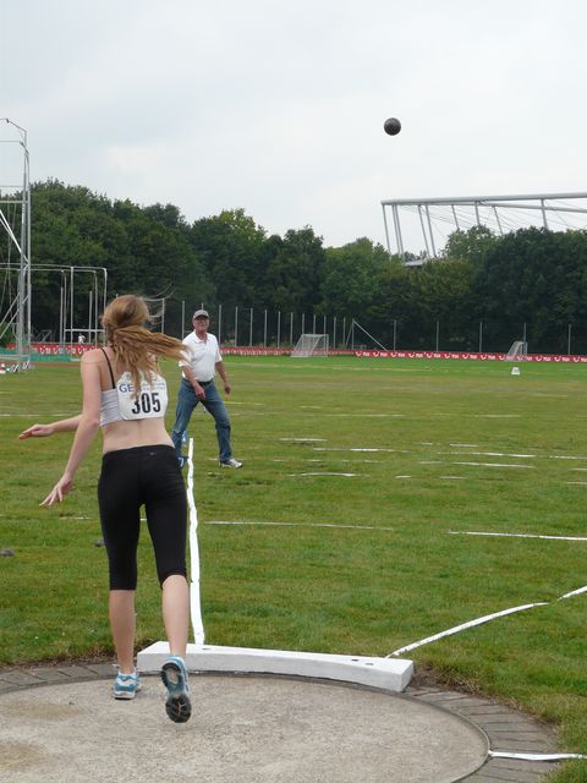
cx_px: 294
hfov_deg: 20.7
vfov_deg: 27.4
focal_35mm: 71
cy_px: 392
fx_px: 1605
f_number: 3.2
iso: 125
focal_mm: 11.7
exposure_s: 1/500
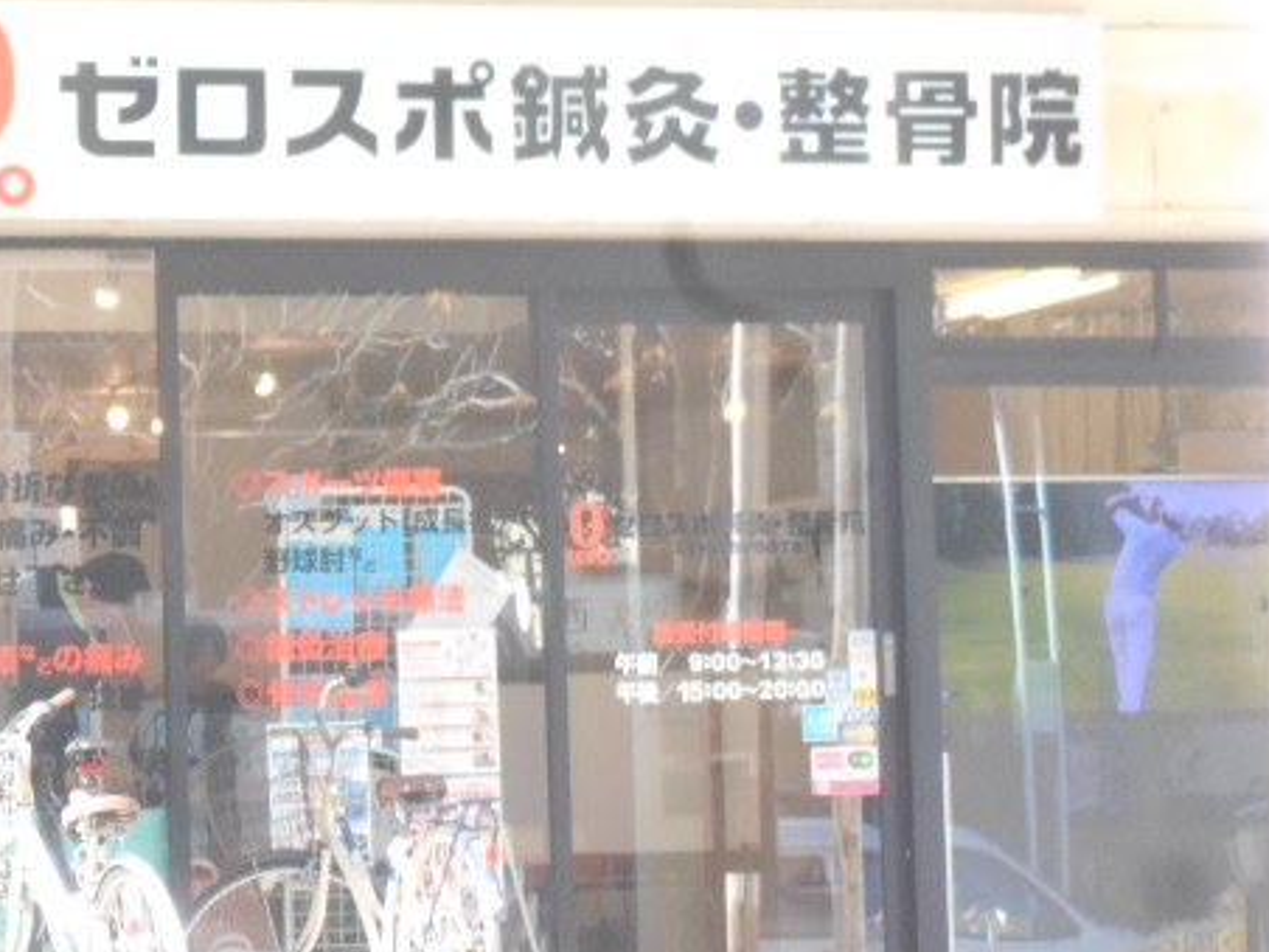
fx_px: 6745
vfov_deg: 8.1
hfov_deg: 10.7
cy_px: 483
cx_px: 576
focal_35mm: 184
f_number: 6.5
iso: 800
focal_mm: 23
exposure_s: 1/125
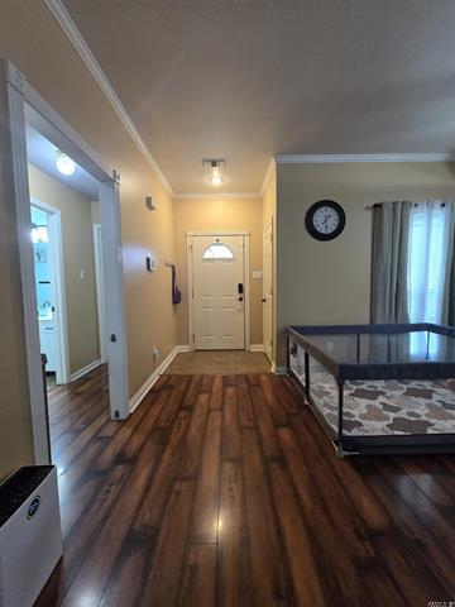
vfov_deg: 106.2
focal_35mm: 13
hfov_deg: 89.9
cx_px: 228
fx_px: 228
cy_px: 304
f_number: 2.2
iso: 400
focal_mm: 2.2
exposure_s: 1/60
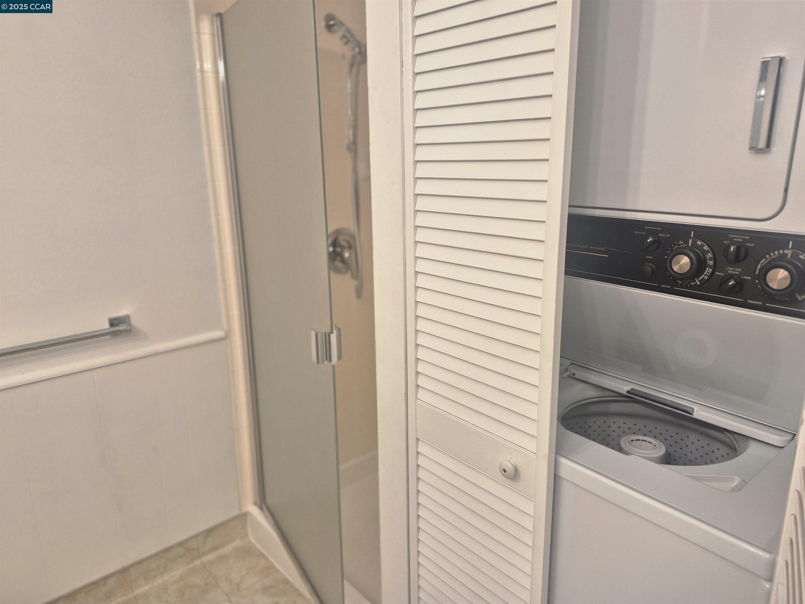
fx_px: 535
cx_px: 402
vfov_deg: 58.9
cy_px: 302
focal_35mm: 23
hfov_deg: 73.9
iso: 125
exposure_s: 1/120
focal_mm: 5.4
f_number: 1.8
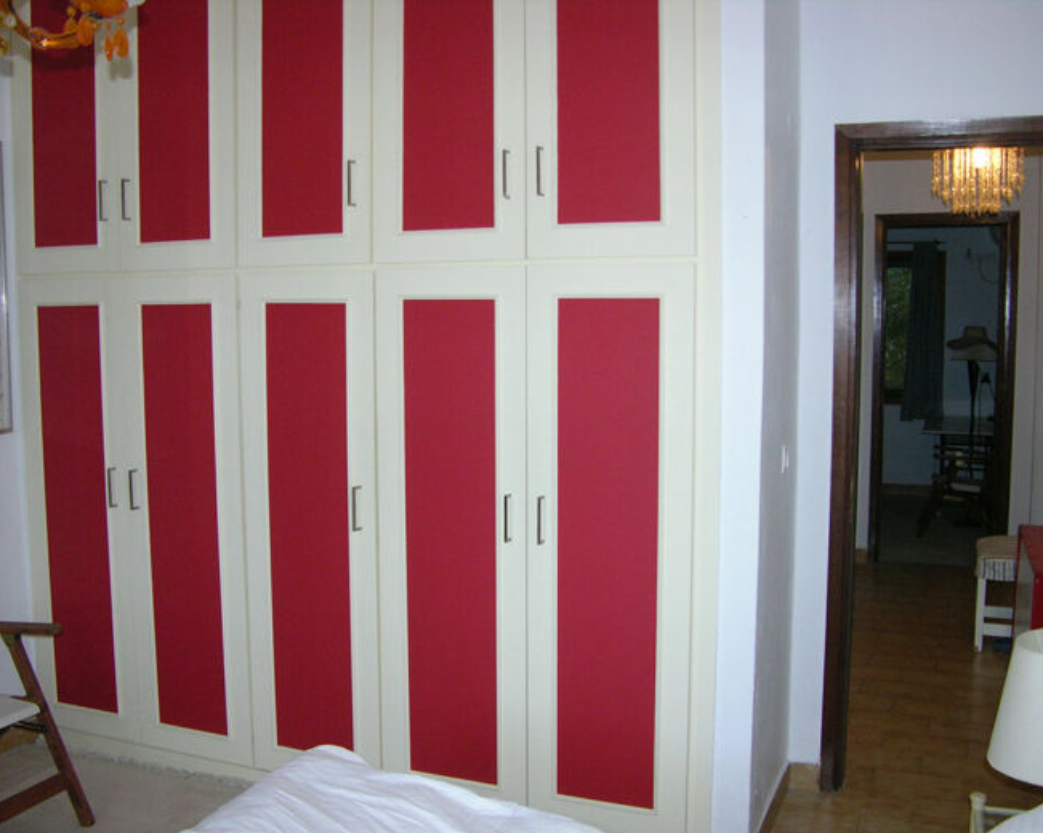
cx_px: 520
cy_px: 421
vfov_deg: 40.1
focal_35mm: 37
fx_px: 1141
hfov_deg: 49.1
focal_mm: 8.9
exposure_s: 1/60.1
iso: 200
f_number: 2.8
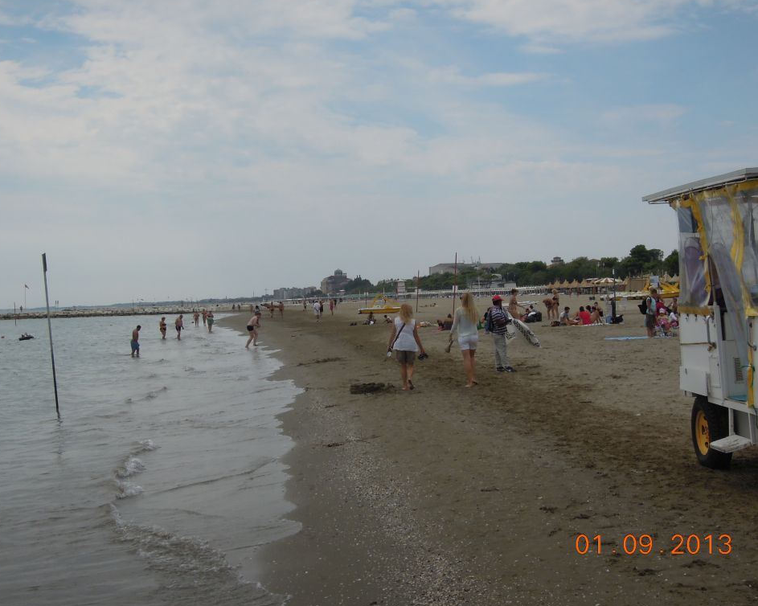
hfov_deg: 35.4
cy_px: 301
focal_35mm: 53
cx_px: 361
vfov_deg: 28.6
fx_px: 1189
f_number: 5.9
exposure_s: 1/1250
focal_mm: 9
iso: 160
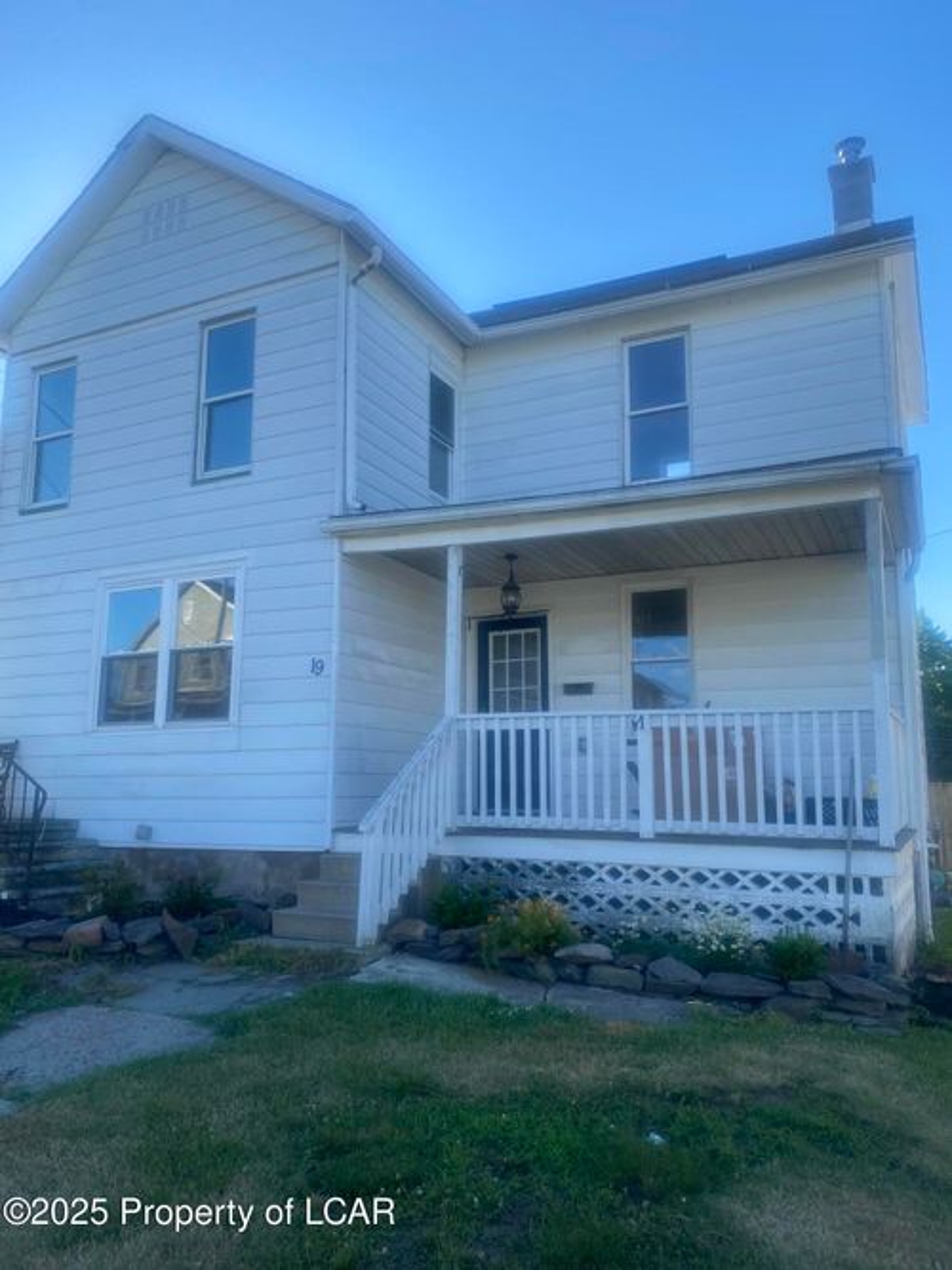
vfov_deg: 67.3
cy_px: 635
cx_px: 476
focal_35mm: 26
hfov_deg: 53.0
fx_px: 954
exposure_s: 1/1300
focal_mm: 4.25
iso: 32
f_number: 1.8
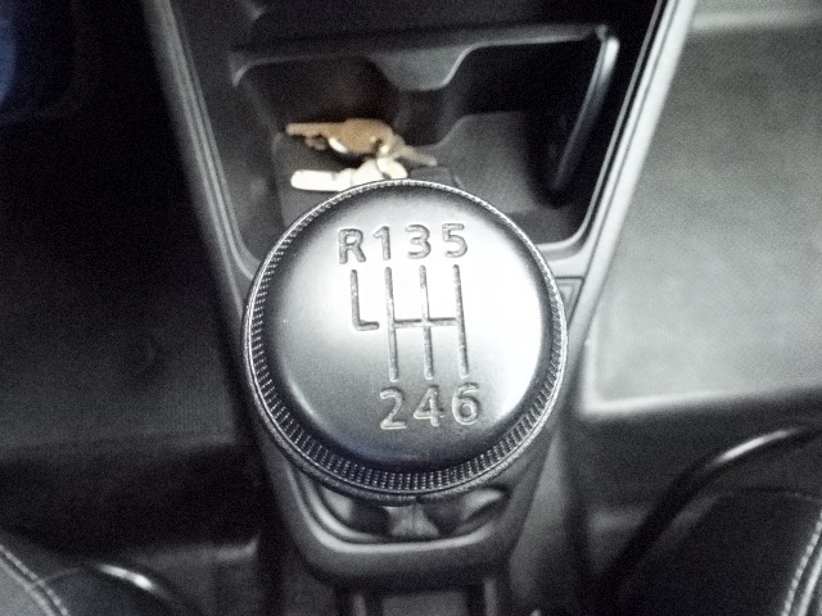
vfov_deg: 56.8
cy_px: 308
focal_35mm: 24
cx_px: 411
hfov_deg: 71.6
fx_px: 570
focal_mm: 4.25
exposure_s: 1/160
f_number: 3.5
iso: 3200
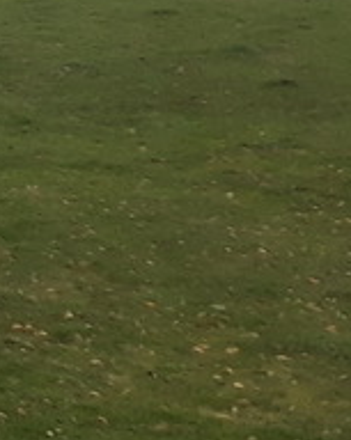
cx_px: -638
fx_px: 2291
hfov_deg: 7.8
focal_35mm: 176
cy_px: 76
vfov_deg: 10.9
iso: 100
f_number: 1.9
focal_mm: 3.6
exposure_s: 1/33
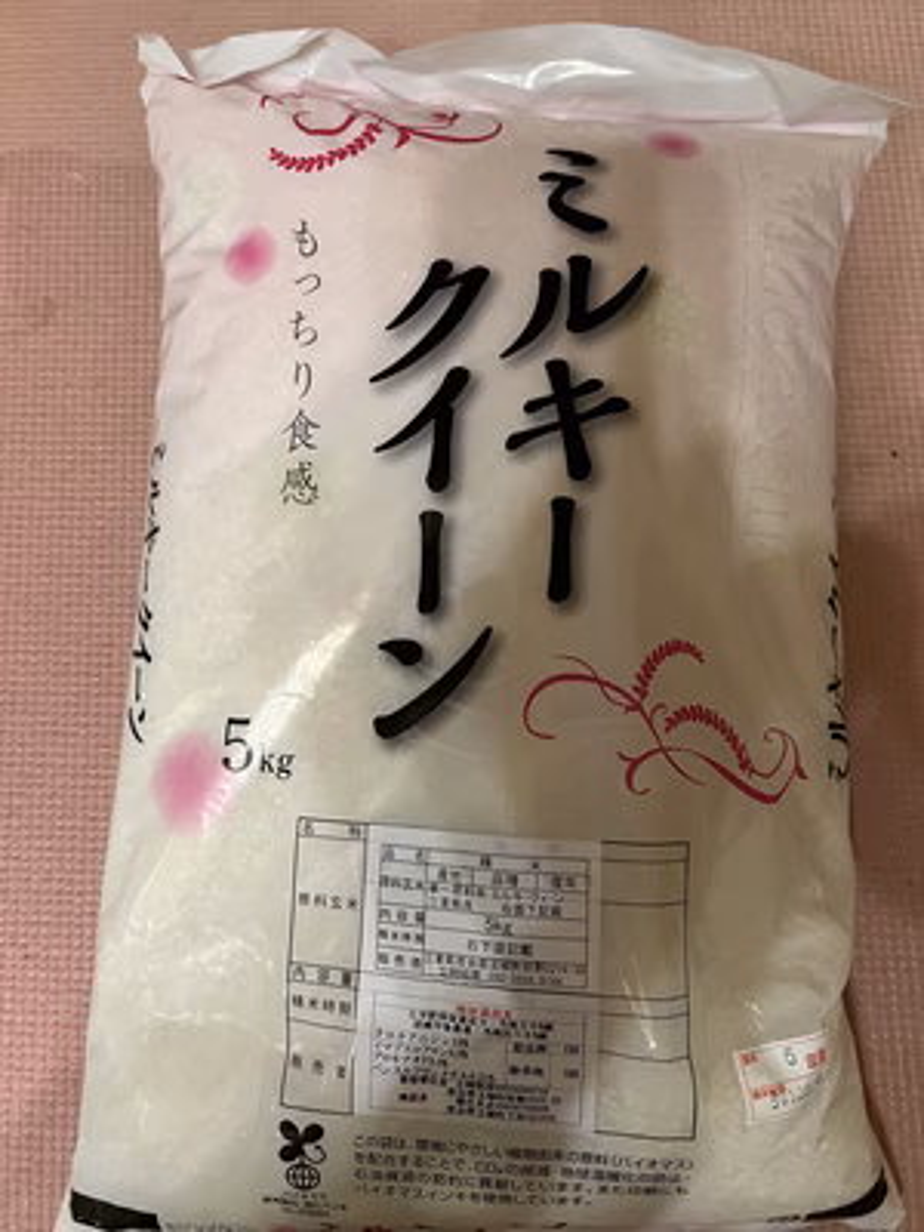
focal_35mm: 26
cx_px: 462
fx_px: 925
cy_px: 616
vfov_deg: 67.3
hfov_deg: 53.1
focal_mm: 5.7
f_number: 1.5
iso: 160
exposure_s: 1/60
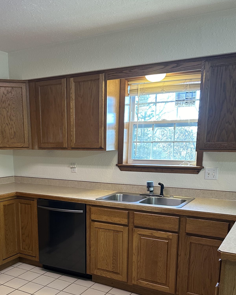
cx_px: 82
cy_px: 209
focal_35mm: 36
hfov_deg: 40.7
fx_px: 314
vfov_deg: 48.9
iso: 200
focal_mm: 6.86
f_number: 1.78
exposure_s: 1/60
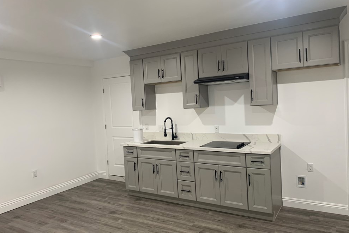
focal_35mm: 28
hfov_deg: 65.5
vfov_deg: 46.4
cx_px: 172
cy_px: 115
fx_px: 271
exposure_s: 1/60
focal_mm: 4.25
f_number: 1.8
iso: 125
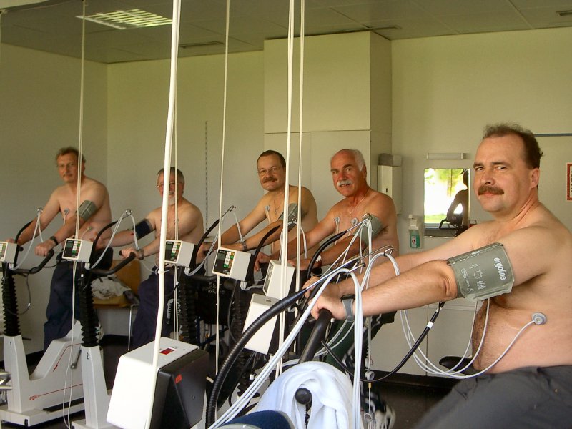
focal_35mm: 49
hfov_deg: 38.9
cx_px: 286
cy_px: 214
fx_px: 810
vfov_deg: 29.7
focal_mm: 8.2
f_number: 3.1
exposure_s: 1/50
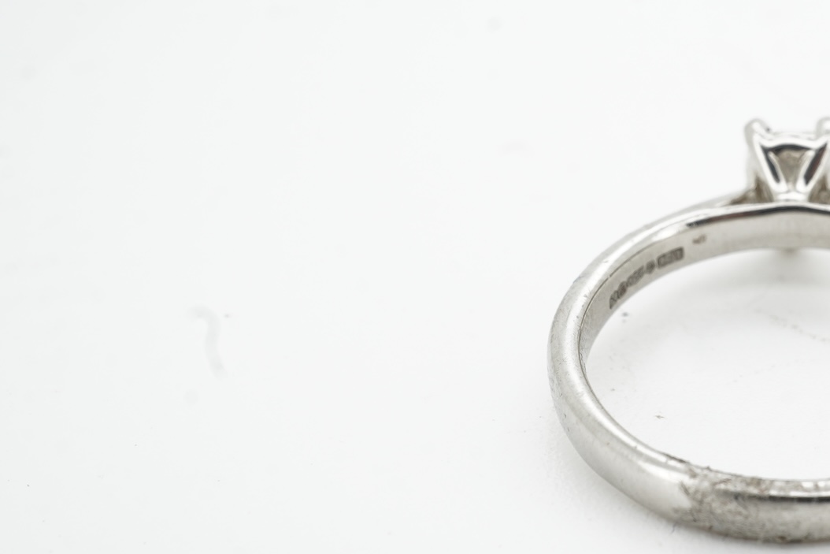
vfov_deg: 16.2
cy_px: 208
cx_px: 762
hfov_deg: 23.5
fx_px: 1937
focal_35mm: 84
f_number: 22
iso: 200
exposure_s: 1/80
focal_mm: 30
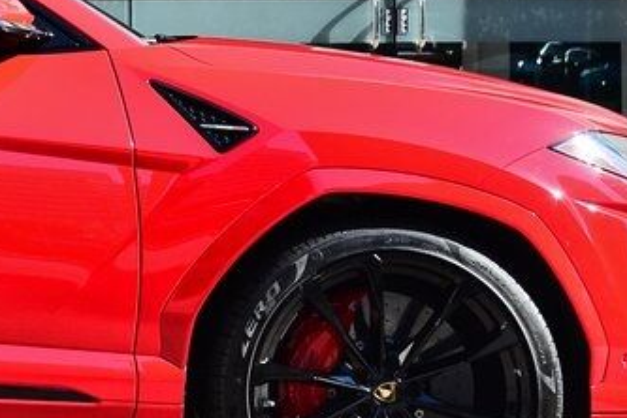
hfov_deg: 13.5
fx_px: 2508
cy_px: -89
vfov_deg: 9.4
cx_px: -299
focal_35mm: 144
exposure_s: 1/800
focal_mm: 40
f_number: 4
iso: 250
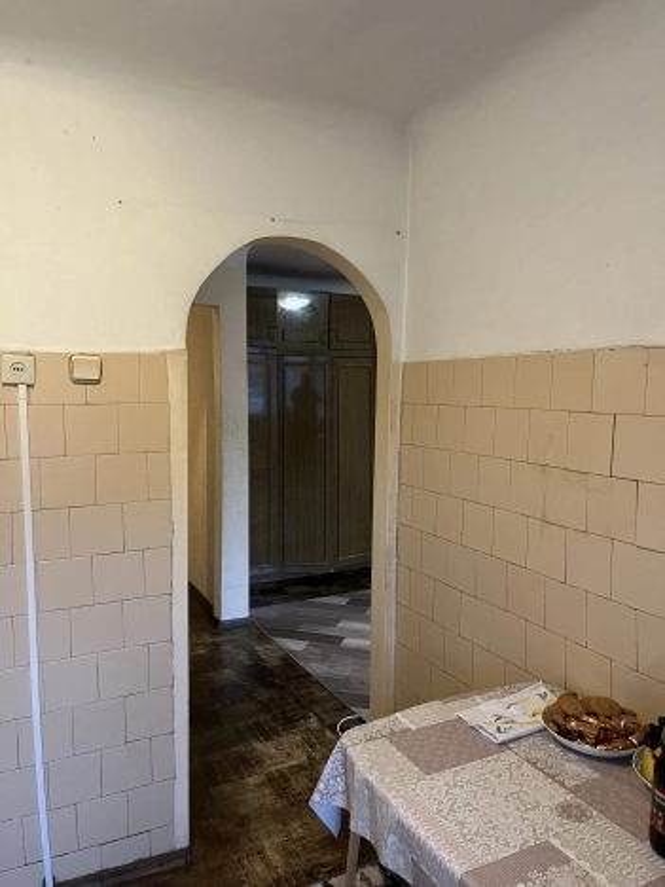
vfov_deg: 67.3
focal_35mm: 26
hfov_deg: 53.1
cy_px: 444
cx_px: 332
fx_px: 666
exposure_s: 1/33
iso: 400
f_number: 1.6
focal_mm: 5.1
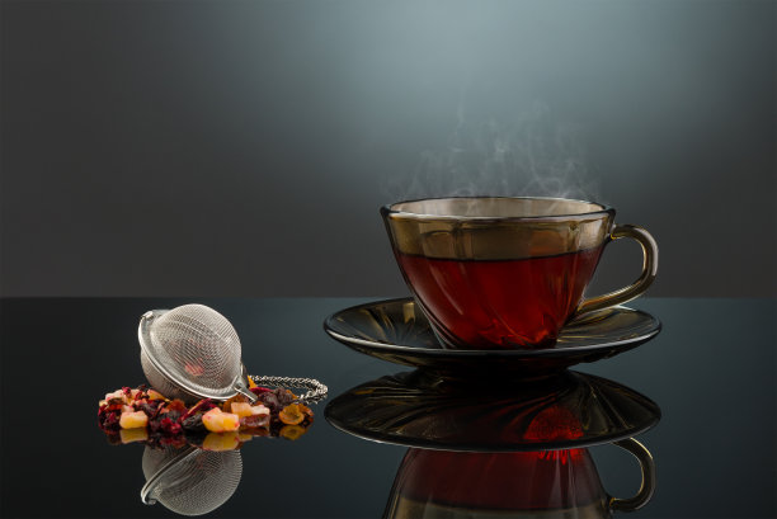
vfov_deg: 18.2
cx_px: 388
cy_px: 260
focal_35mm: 75
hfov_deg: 27.0
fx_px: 1620
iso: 100
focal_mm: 75
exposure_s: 1/125
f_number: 11
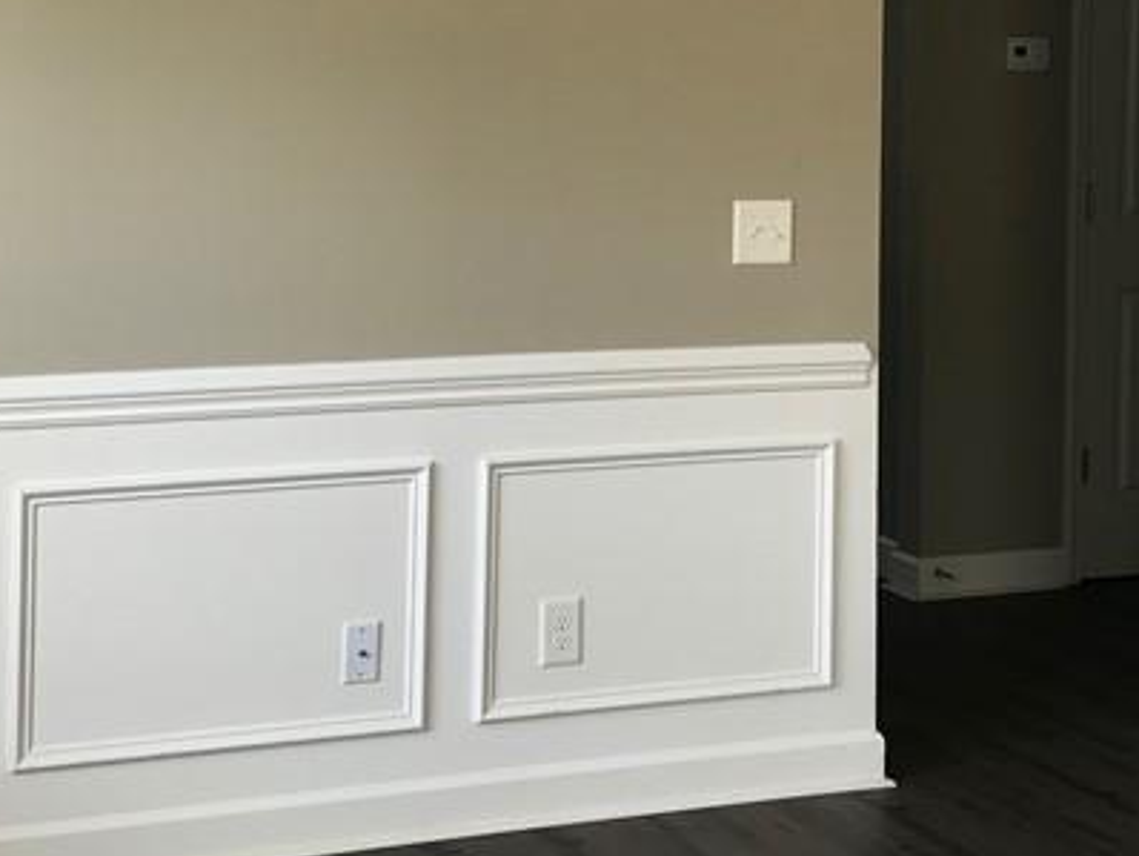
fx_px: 2371
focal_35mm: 72
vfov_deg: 20.1
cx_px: 641
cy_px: 123
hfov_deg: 27.0
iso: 25
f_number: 1.8
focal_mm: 3.99
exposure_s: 1/40
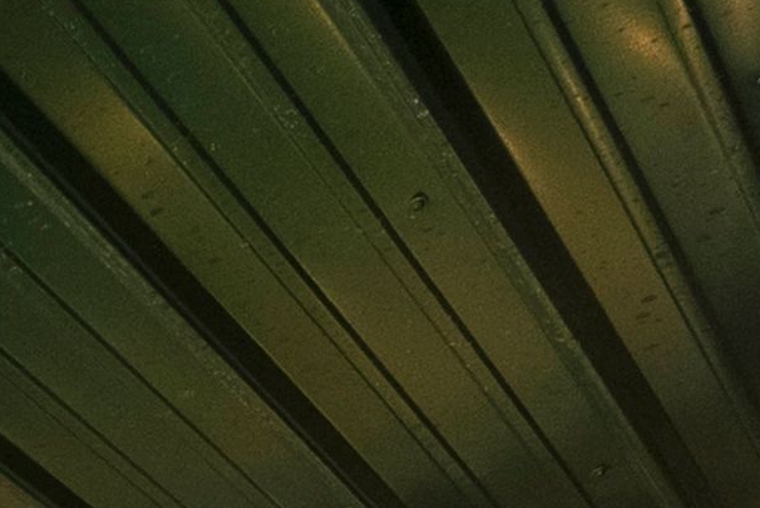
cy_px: 1521
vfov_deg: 10.2
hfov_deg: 14.2
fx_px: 2070
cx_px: -1060
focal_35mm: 98
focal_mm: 14
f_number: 6.3
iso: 250
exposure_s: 1/2
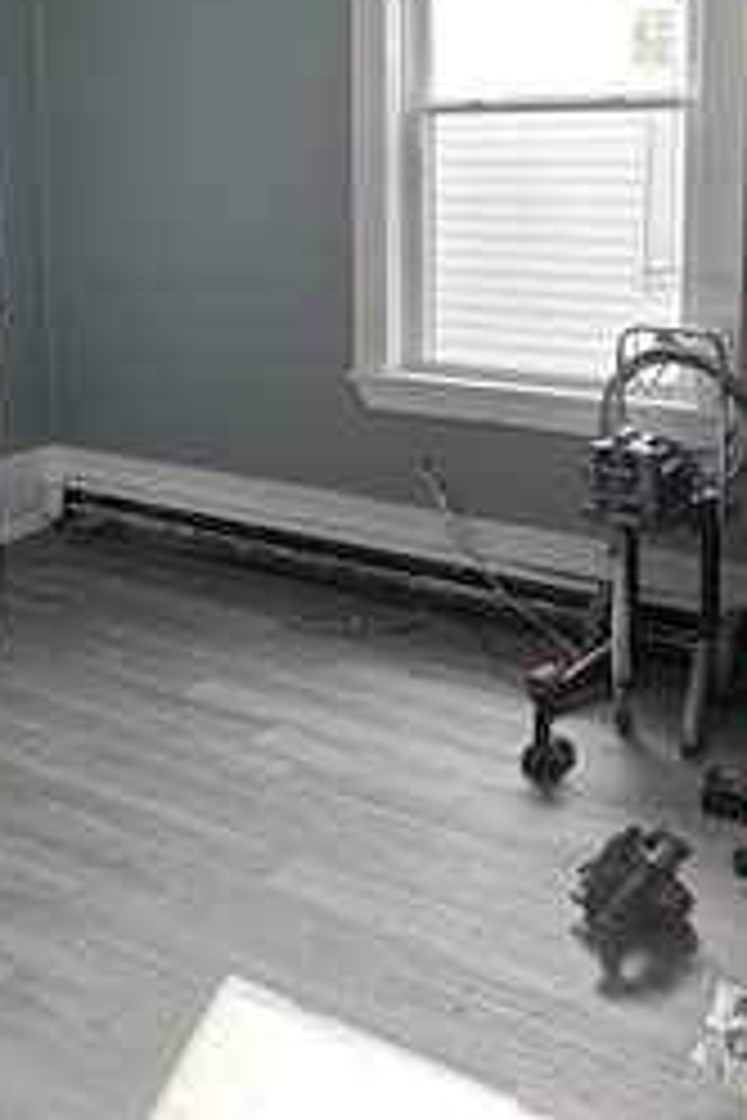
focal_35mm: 45
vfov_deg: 42.4
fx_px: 1401
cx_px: 158
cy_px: 292
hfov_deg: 29.2
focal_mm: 2.22
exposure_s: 1/99
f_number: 2.2
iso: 50
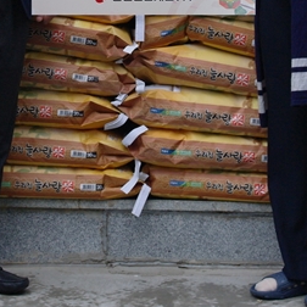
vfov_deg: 11.6
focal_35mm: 149
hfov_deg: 11.7
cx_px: 73
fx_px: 1495
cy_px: -21
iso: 500
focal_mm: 32
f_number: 5.6
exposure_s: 1/100
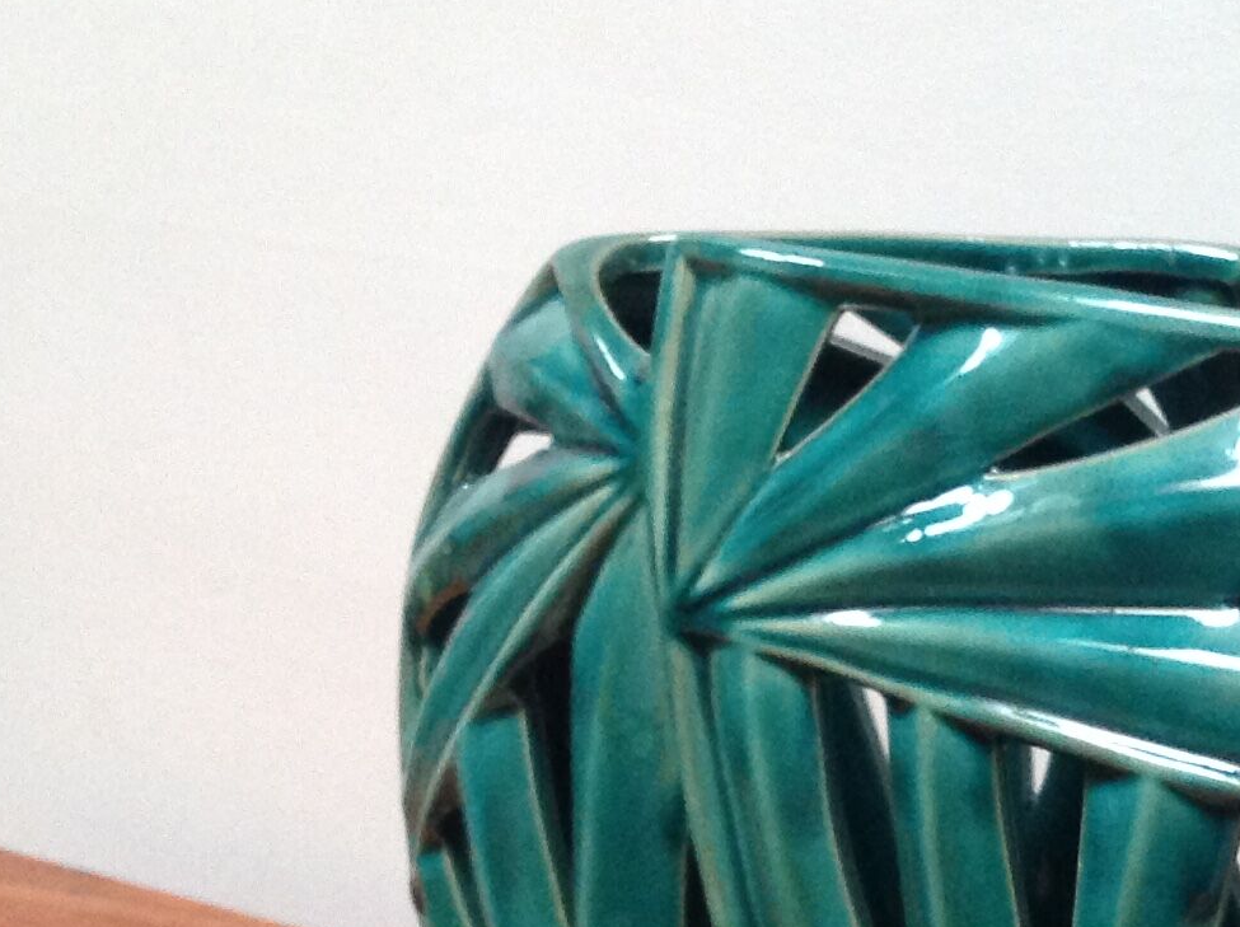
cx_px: 1250
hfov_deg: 20.4
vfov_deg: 15.7
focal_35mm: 93
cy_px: 810
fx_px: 3328
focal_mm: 4.28
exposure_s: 1/15
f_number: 2.4
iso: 250
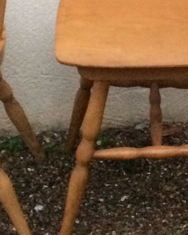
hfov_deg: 10.6
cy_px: 65
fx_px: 967
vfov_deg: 13.8
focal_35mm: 139
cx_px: 296
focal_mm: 4.15
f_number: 2.2
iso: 400
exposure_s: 1/17
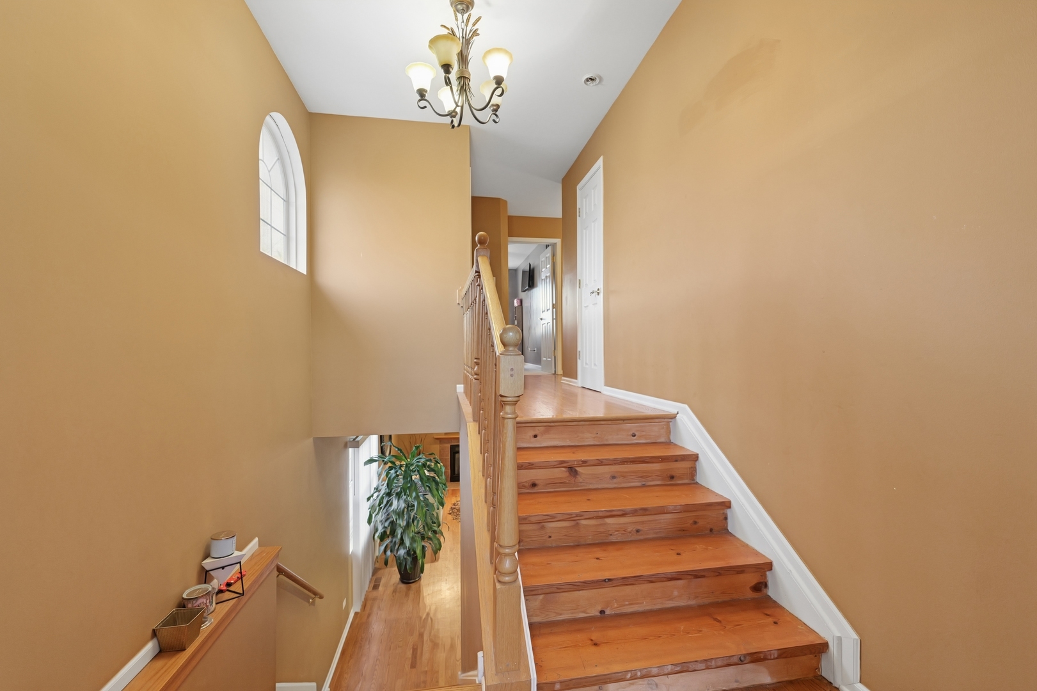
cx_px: 518
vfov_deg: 81.2
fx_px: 403
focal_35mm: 14
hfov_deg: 104.3
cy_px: 346
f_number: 4
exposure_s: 1/80
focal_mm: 14
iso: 2000
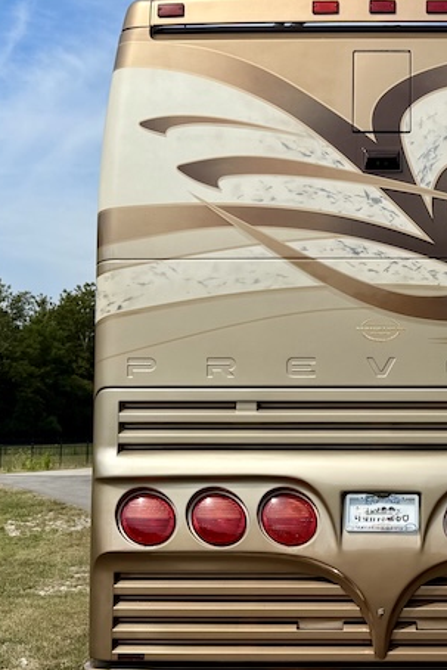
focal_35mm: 55
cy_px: 363
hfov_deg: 23.9
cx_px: 410
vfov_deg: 36.2
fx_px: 1024
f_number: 1.78
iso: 80
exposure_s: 1/6711
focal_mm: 6.76
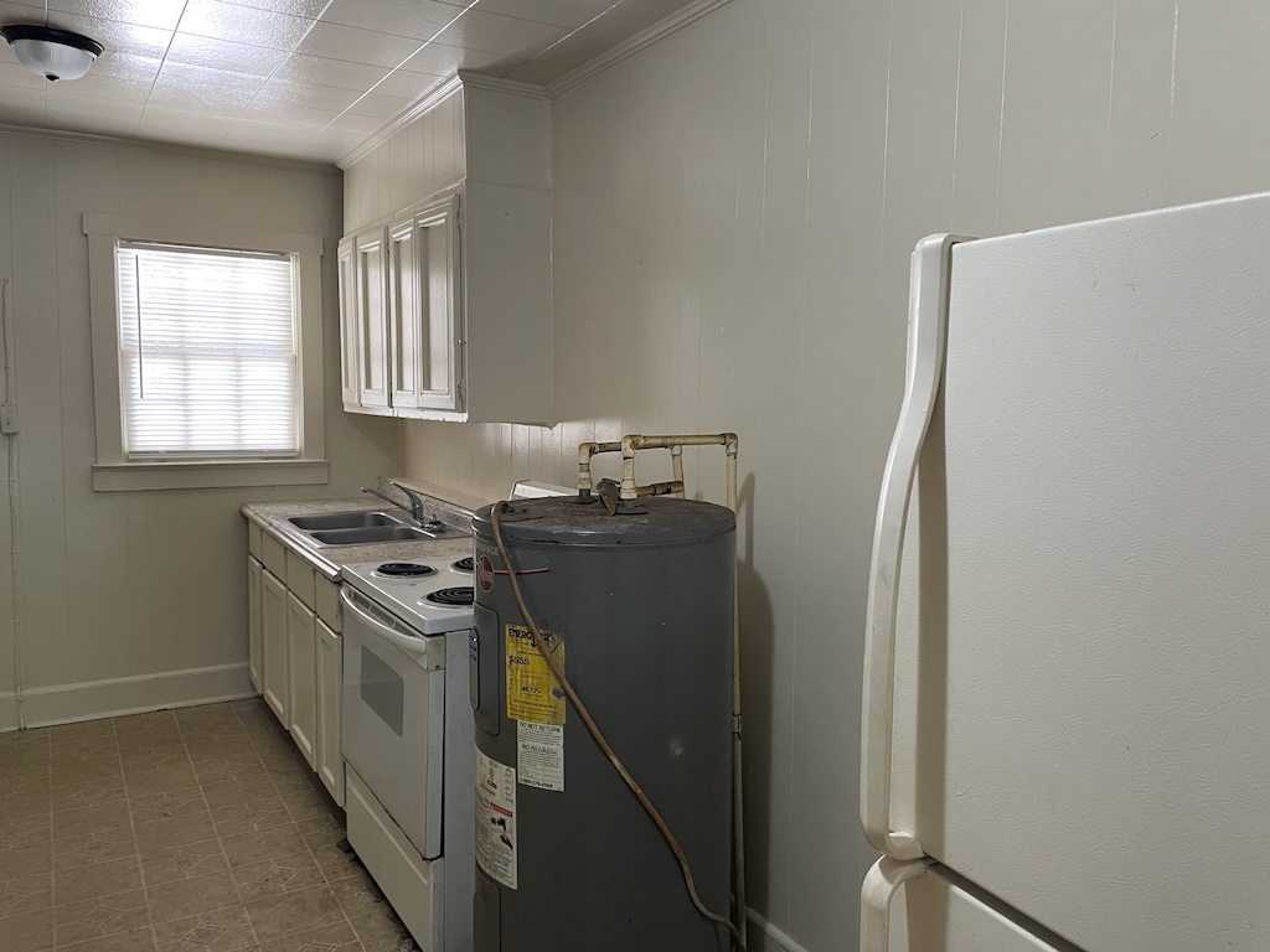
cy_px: 476
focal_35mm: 26
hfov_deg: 67.3
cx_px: 635
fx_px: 954
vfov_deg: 53.1
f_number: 1.6
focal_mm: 4.2
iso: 250
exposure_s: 1/60
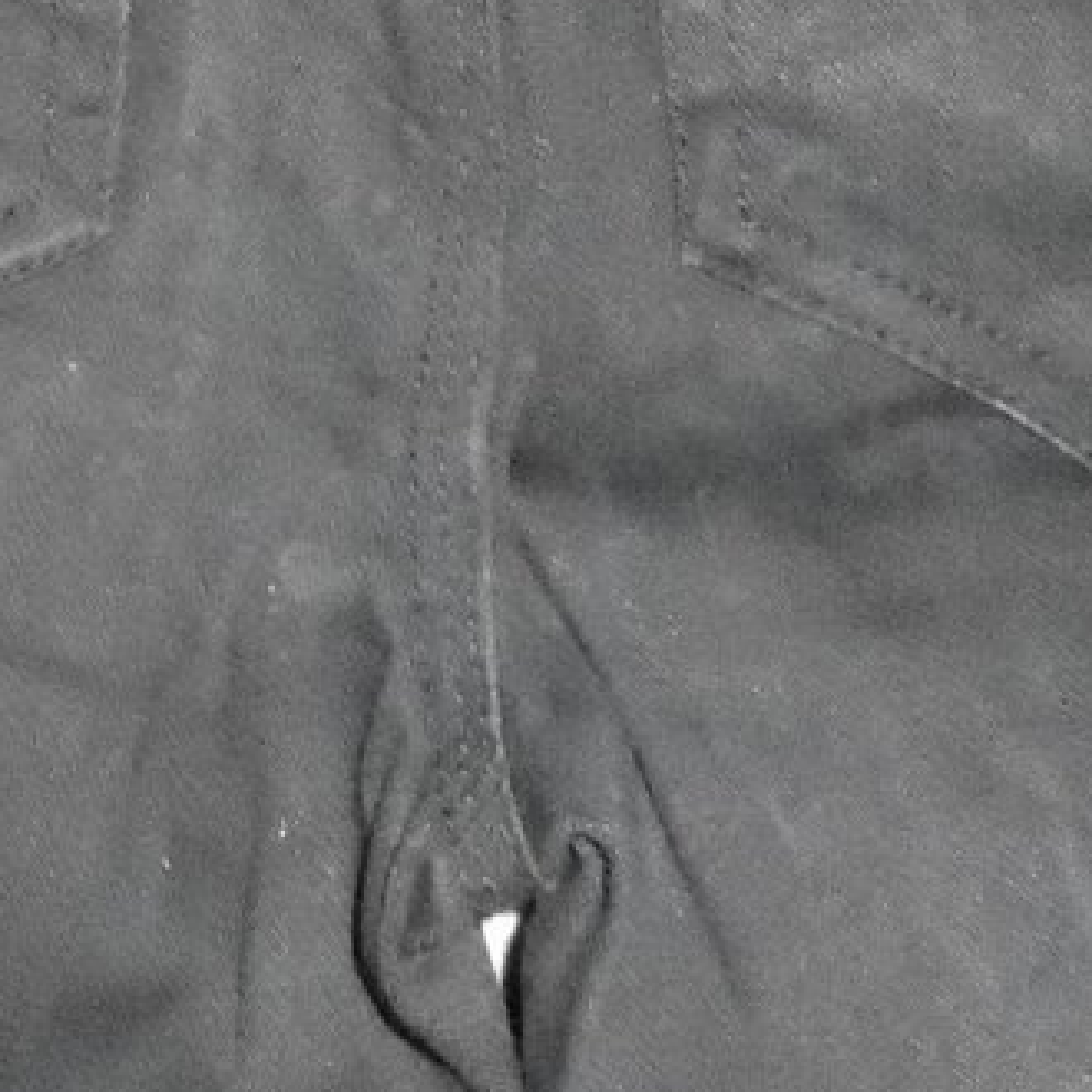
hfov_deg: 16.3
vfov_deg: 15.6
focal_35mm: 107
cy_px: -248
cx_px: 458
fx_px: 3819
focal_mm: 5.3
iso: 1600
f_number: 11.9
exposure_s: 1/25
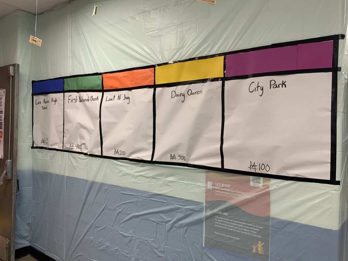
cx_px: 174
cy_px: 130
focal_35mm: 29
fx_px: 292
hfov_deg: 61.7
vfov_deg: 48.2
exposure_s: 1/60
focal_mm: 3
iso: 80
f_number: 1.8
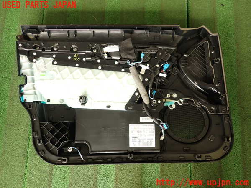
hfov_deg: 69.4
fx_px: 181
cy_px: 94
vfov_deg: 54.9
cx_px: 126
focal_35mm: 25
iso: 125
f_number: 2
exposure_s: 1/60
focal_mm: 4.5
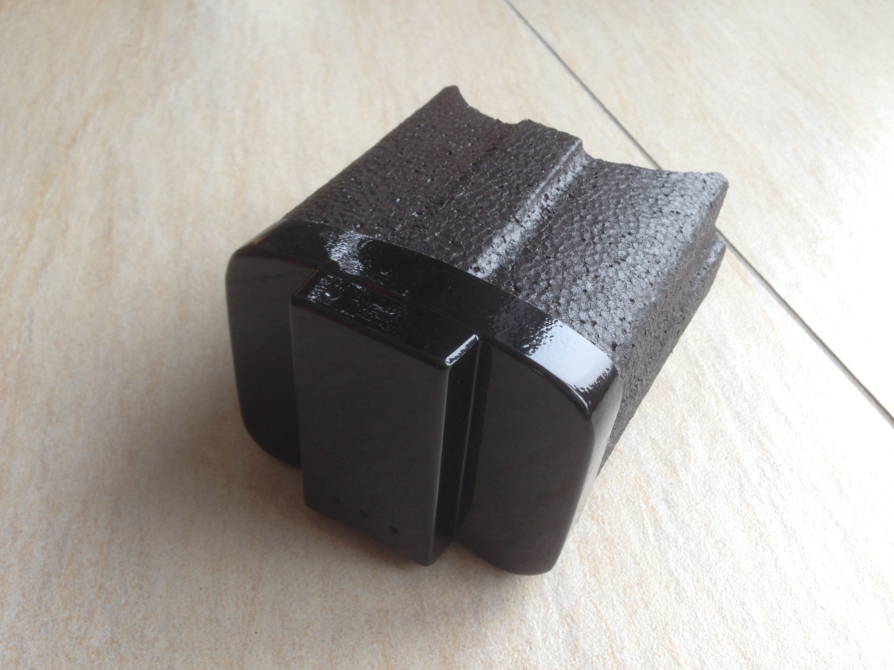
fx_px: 852
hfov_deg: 55.4
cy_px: 335
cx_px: 447
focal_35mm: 33
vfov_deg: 42.9
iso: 50
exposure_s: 1/30
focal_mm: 4.12
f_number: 2.4
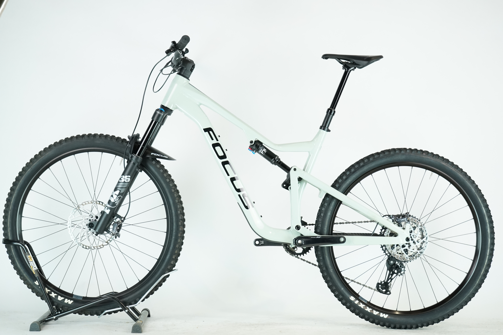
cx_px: 252
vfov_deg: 19.5
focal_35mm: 70
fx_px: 978
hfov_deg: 28.8
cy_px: 168
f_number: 5.6
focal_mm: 70
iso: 2000
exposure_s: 1/200
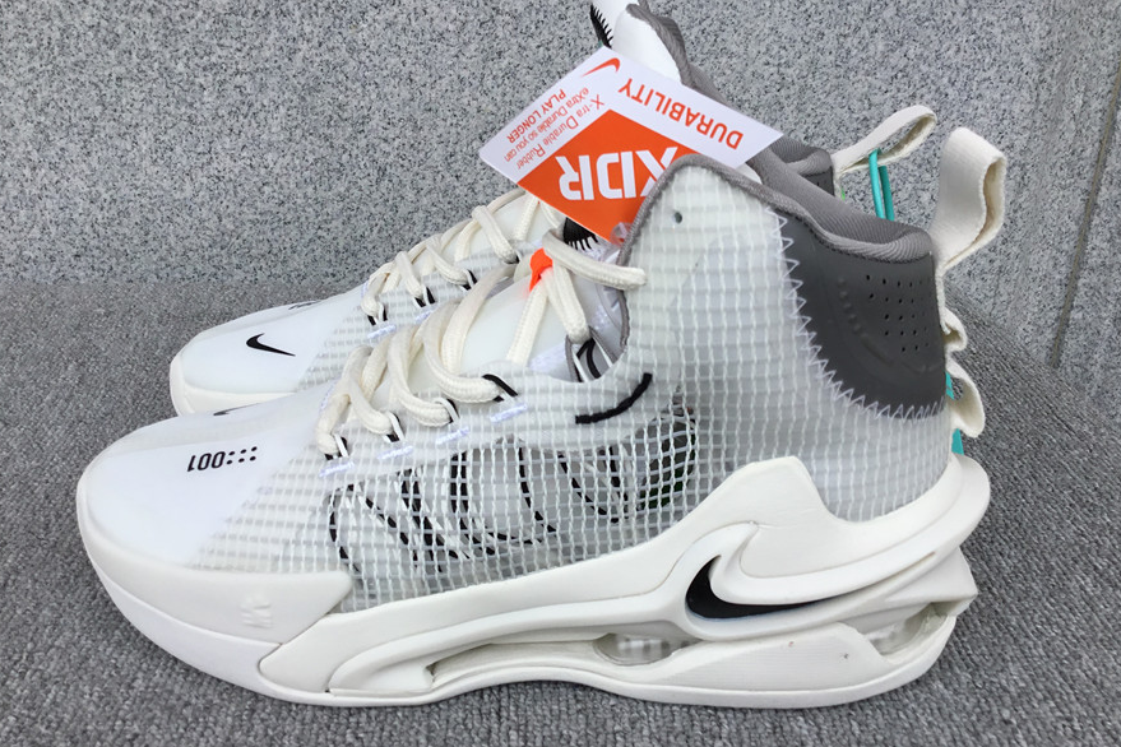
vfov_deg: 40.0
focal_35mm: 33
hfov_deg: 57.2
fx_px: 1028
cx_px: 565
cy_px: 379
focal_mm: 3.3
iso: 25
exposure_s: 1/539
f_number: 2.4
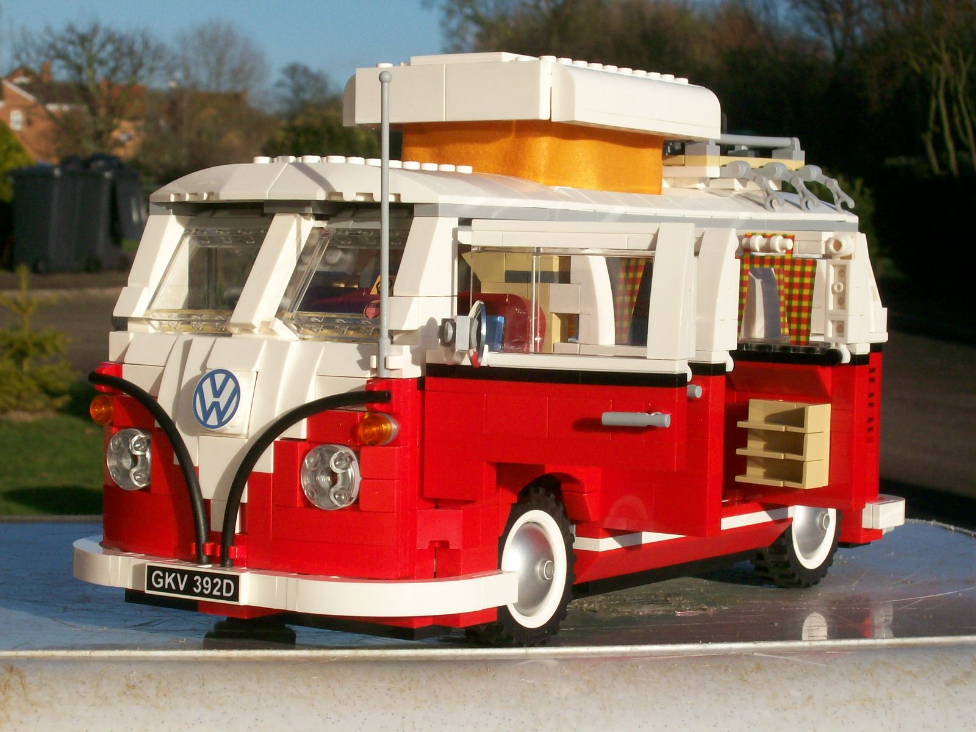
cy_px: 366
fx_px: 2453
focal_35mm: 87
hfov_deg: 22.5
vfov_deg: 17.0
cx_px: 488
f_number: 7.6
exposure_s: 1/538
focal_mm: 14.3
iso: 80
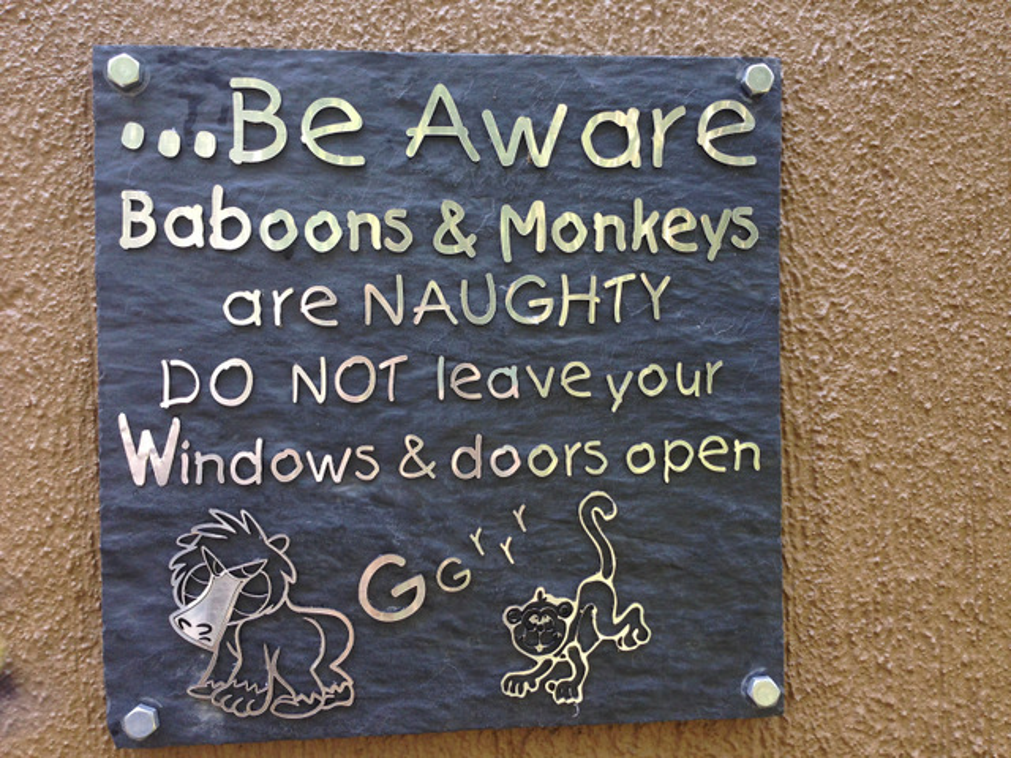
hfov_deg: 55.4
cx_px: 506
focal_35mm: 33
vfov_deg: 42.9
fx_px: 964
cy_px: 379
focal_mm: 4.13
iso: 64
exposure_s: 1/120
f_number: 2.4
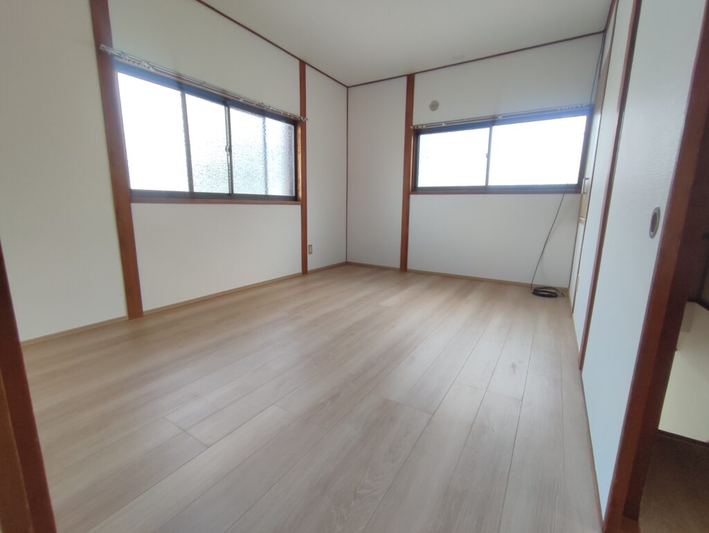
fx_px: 328
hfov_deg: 94.5
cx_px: 354
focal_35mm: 16
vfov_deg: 78.2
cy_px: 266
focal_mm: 1.65
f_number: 2.2
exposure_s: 1/100
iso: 91
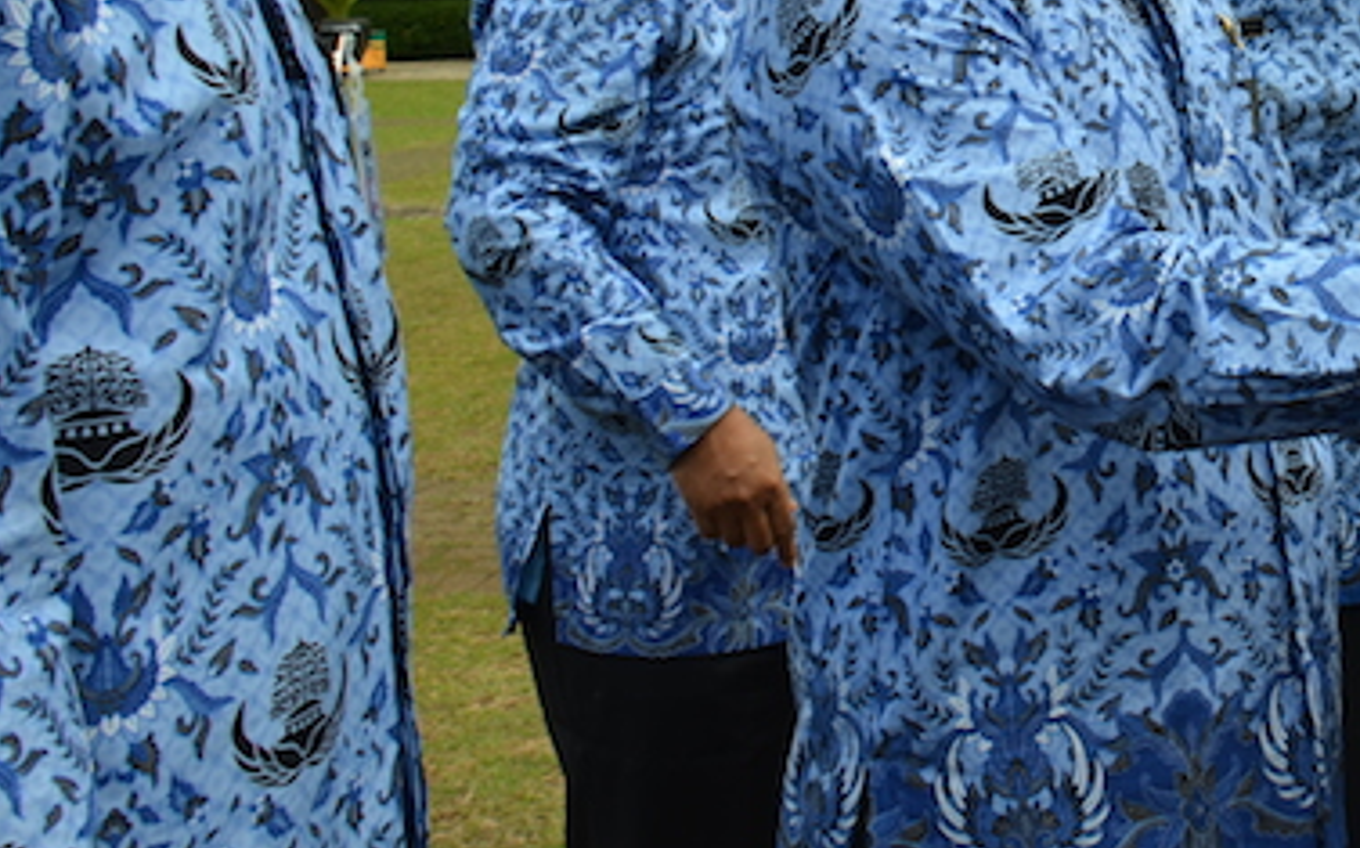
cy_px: -25
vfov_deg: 18.5
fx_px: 2521
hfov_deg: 28.3
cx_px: 1374
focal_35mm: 68
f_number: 8
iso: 200
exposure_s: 1/250
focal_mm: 21
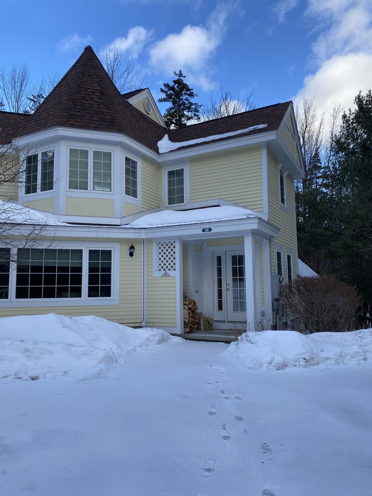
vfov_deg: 67.3
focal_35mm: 26
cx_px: 186
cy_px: 248
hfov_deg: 53.1
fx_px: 373
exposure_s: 1/852
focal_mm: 4.25
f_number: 1.8
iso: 32
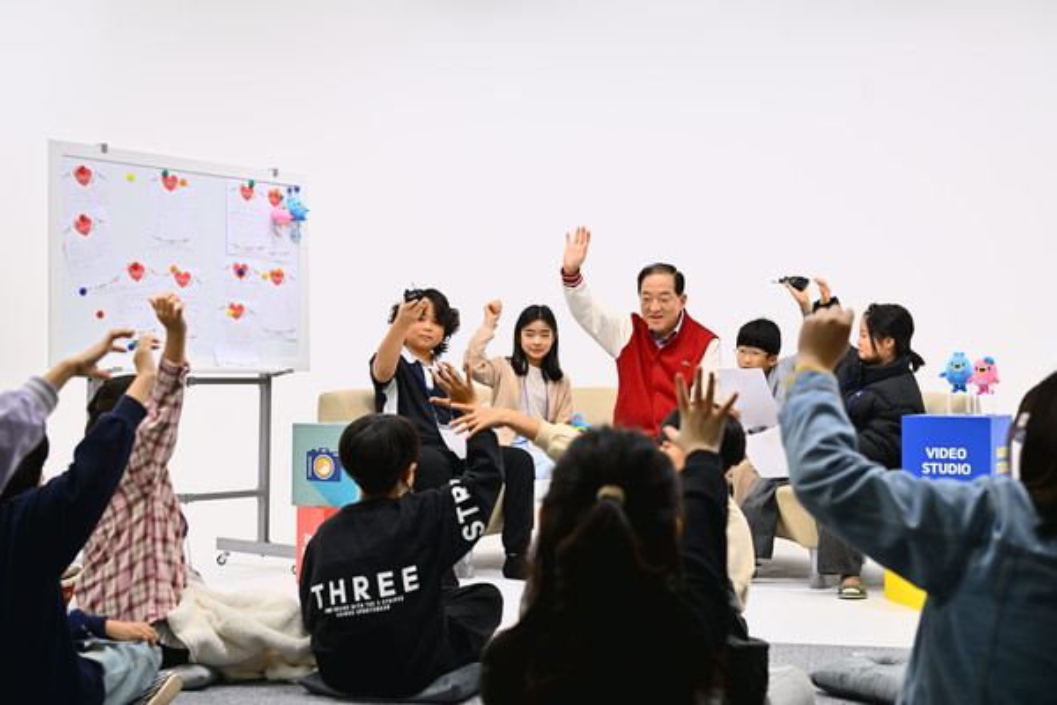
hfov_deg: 40.3
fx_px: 1439
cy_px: 352
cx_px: 528
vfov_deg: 27.5
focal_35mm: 49
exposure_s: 1/200
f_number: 4
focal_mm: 49
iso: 125
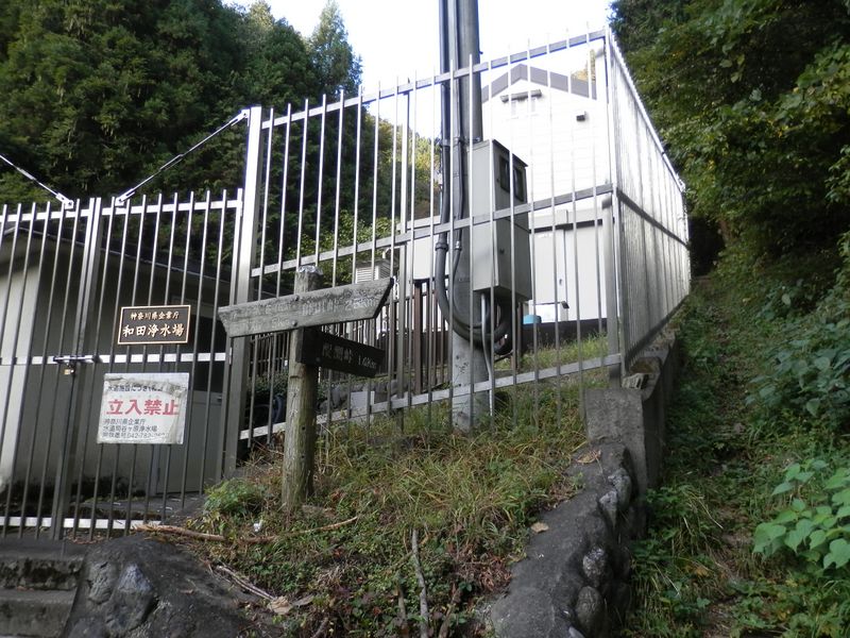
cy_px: 319
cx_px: 425
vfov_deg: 54.9
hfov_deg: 69.4
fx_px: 614
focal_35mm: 25
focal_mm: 4.5
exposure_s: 1/80
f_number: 3
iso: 80
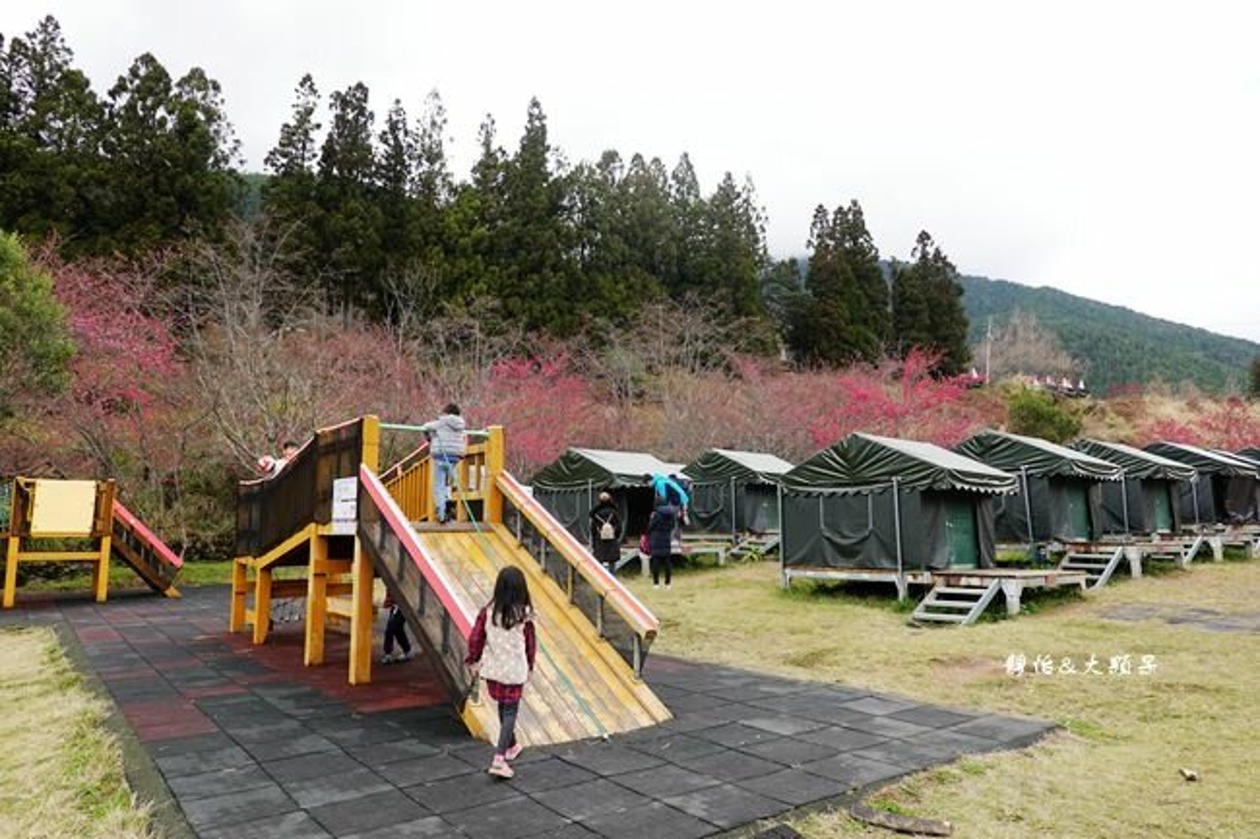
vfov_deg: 53.1
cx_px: 630
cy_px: 420
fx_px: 840
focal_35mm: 24
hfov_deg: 73.8
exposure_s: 1/250
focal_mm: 9
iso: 125
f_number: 4
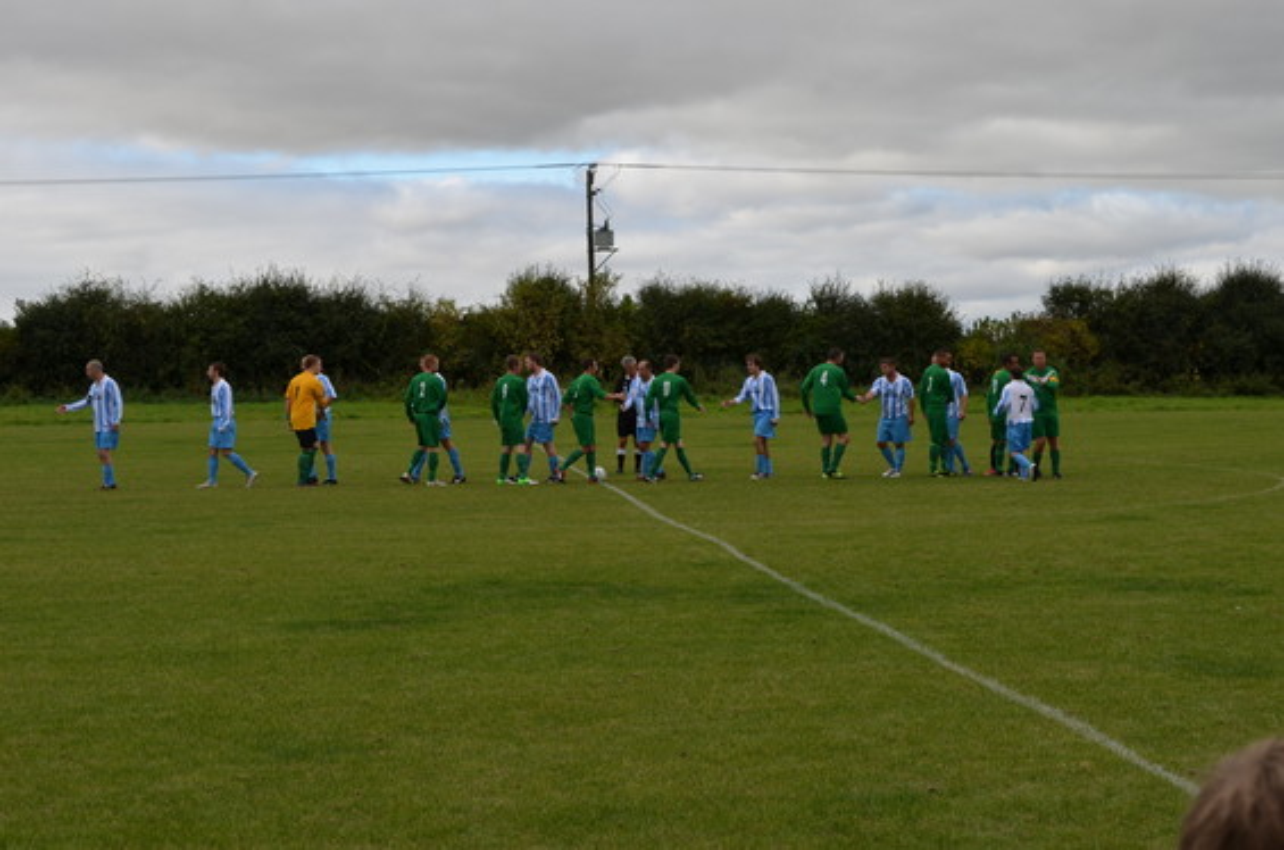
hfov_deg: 30.6
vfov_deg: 20.5
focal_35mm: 66
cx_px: 642
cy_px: 425
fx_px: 2349
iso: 100
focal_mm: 44
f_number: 8
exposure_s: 1/200
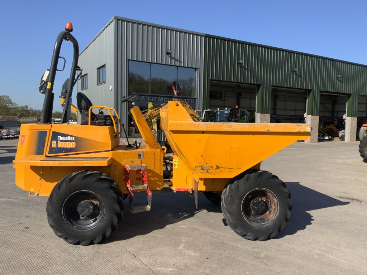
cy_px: 138
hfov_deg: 61.7
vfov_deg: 48.2
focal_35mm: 29
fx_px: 307
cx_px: 184
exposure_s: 1/1730
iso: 16
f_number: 1.8
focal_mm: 3
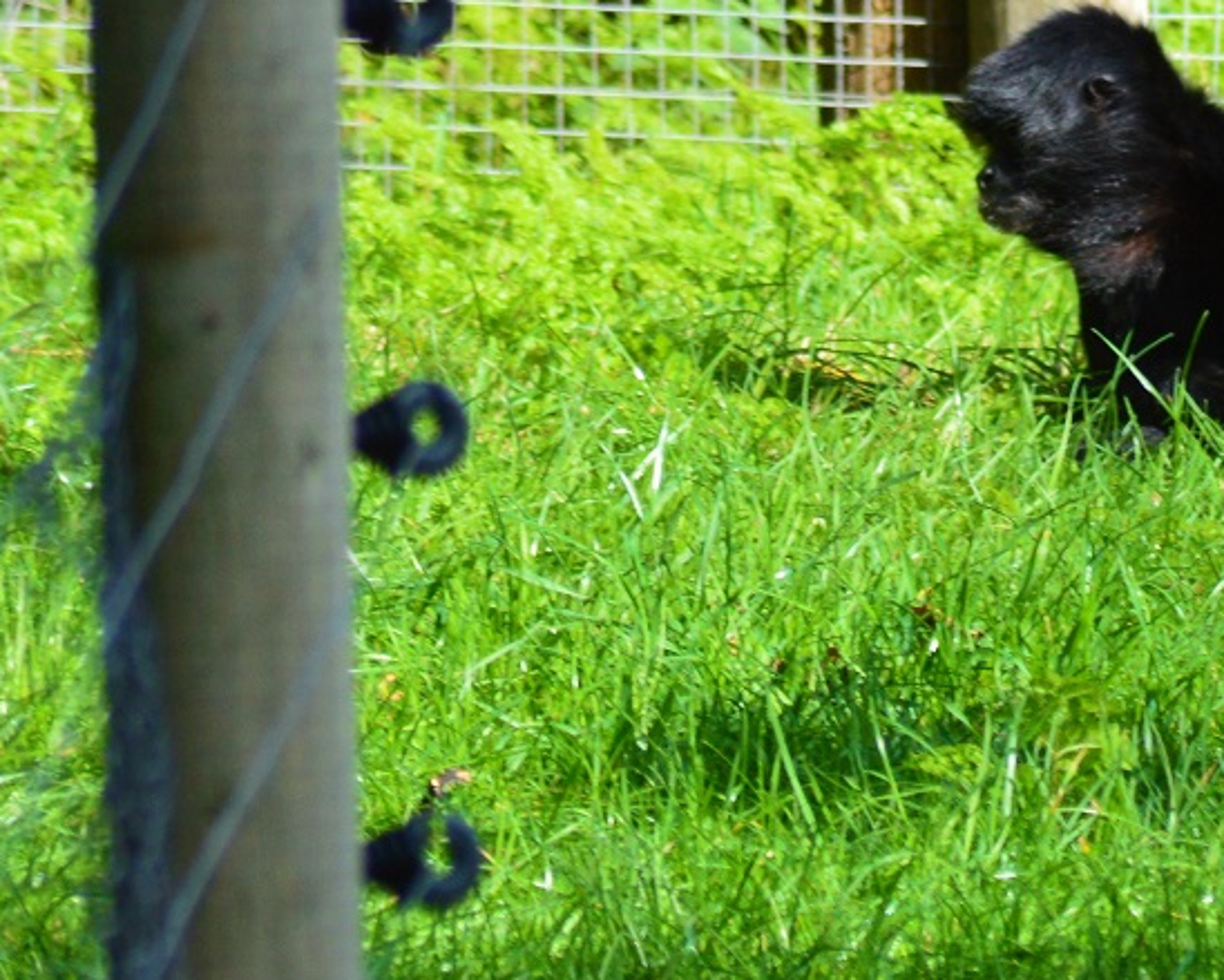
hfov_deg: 1.5
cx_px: 1653
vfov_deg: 1.2
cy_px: 125
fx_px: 45306
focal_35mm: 1250
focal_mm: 300
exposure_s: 1/200
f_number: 10
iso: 400
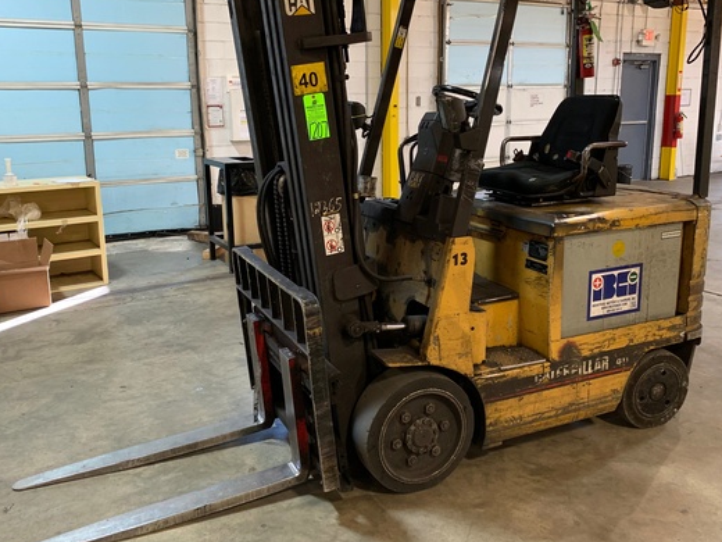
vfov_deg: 44.1
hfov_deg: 56.8
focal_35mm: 32
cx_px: 361
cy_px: 246
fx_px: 667
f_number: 1.8
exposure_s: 1/60
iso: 250
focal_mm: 4.25
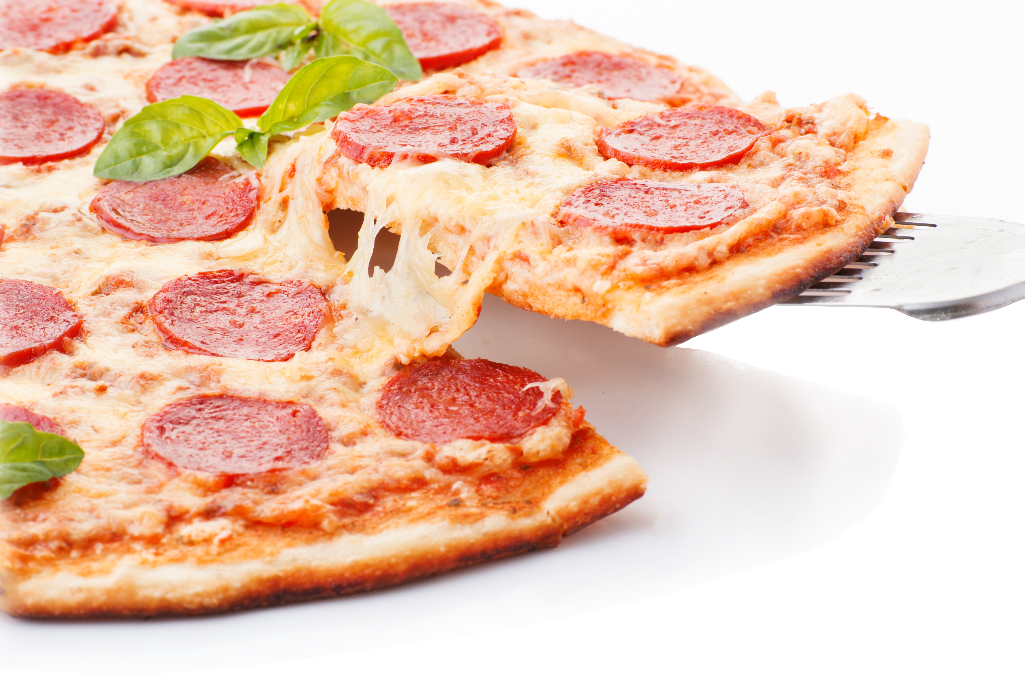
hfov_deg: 15.2
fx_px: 3840
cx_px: 512
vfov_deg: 10.1
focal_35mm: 135
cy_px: 340
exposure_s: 1/160
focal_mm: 90
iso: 100
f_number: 11
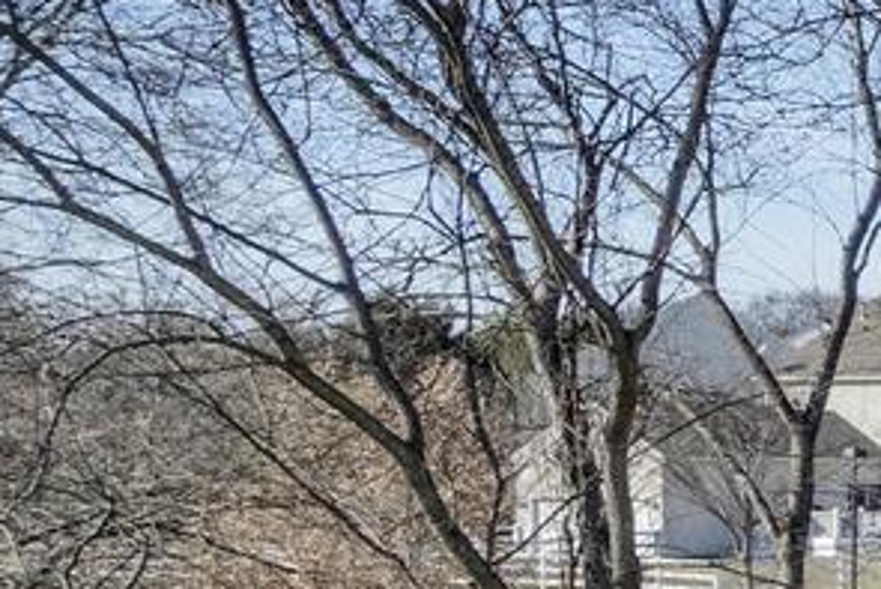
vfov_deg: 12.3
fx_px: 2718
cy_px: 502
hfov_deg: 10.5
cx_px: 2843
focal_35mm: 111
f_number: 8
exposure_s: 1/2000
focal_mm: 16
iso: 1250
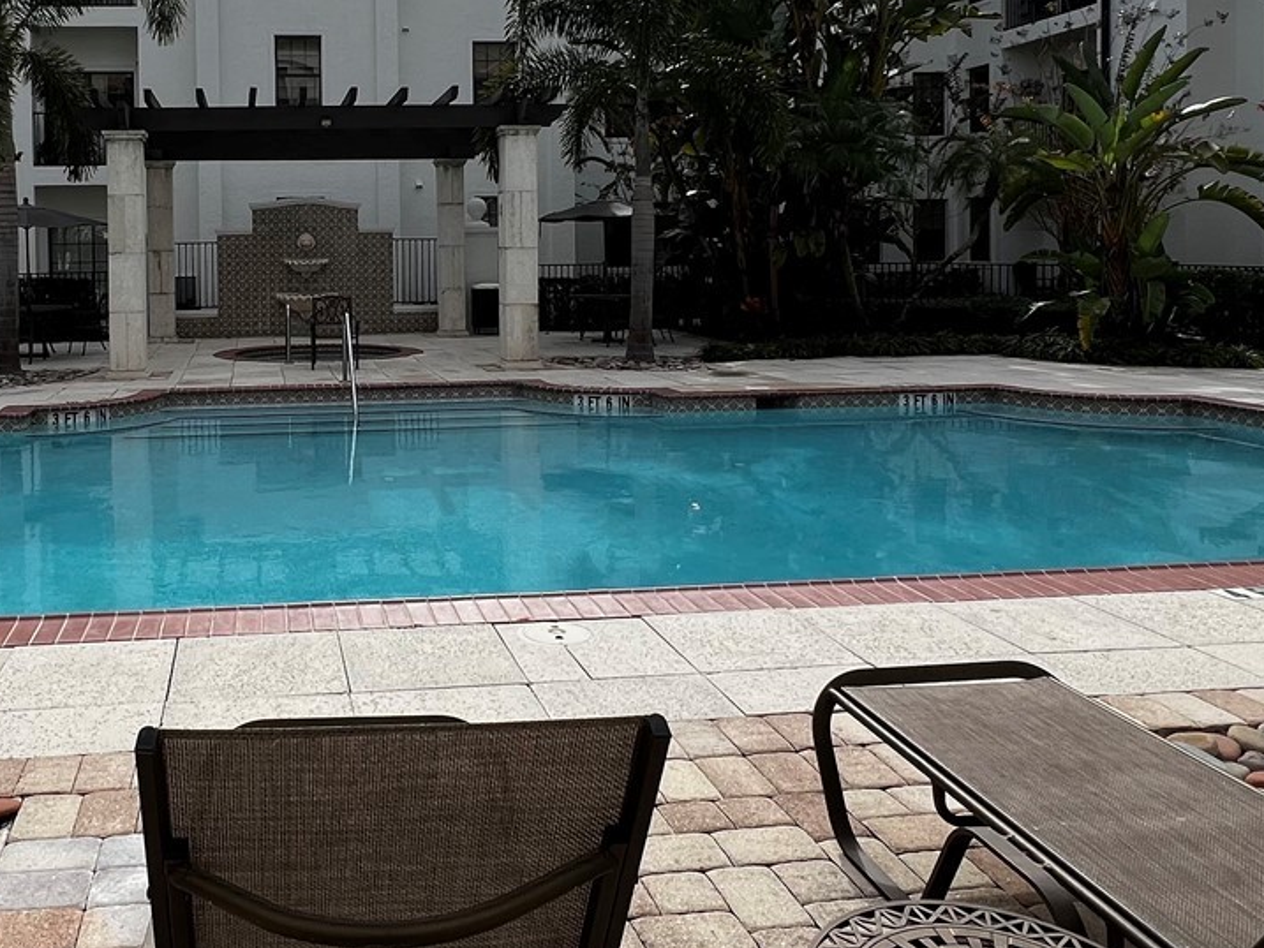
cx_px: 370
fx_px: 1059
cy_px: 280
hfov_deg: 59.4
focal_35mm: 29
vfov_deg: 47.1
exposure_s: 1/1845
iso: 32
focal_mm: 1.57
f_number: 1.8
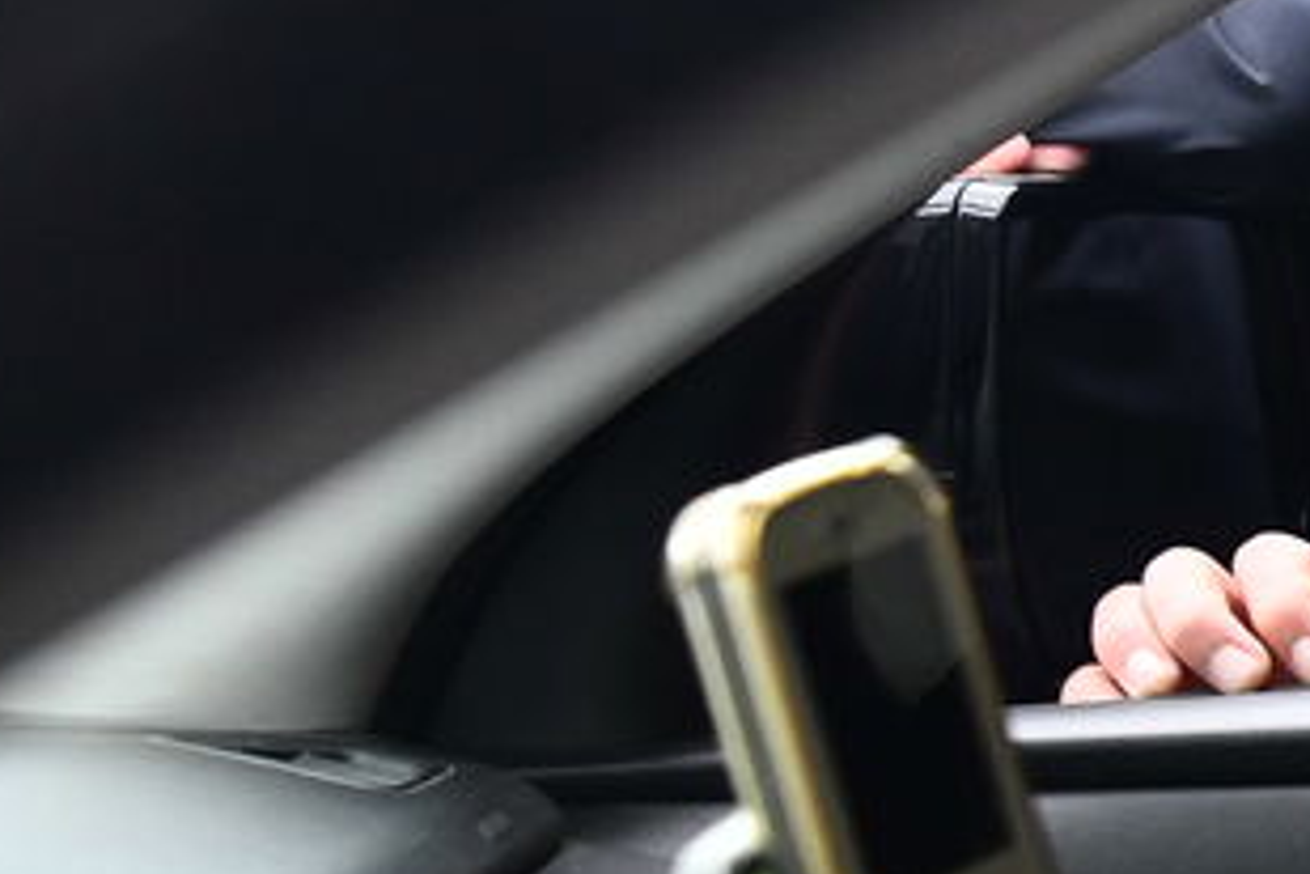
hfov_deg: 10.0
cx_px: 2701
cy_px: 265
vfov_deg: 7.2
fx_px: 6913
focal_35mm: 190
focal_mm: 42
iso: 1000
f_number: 5.6
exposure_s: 1/160
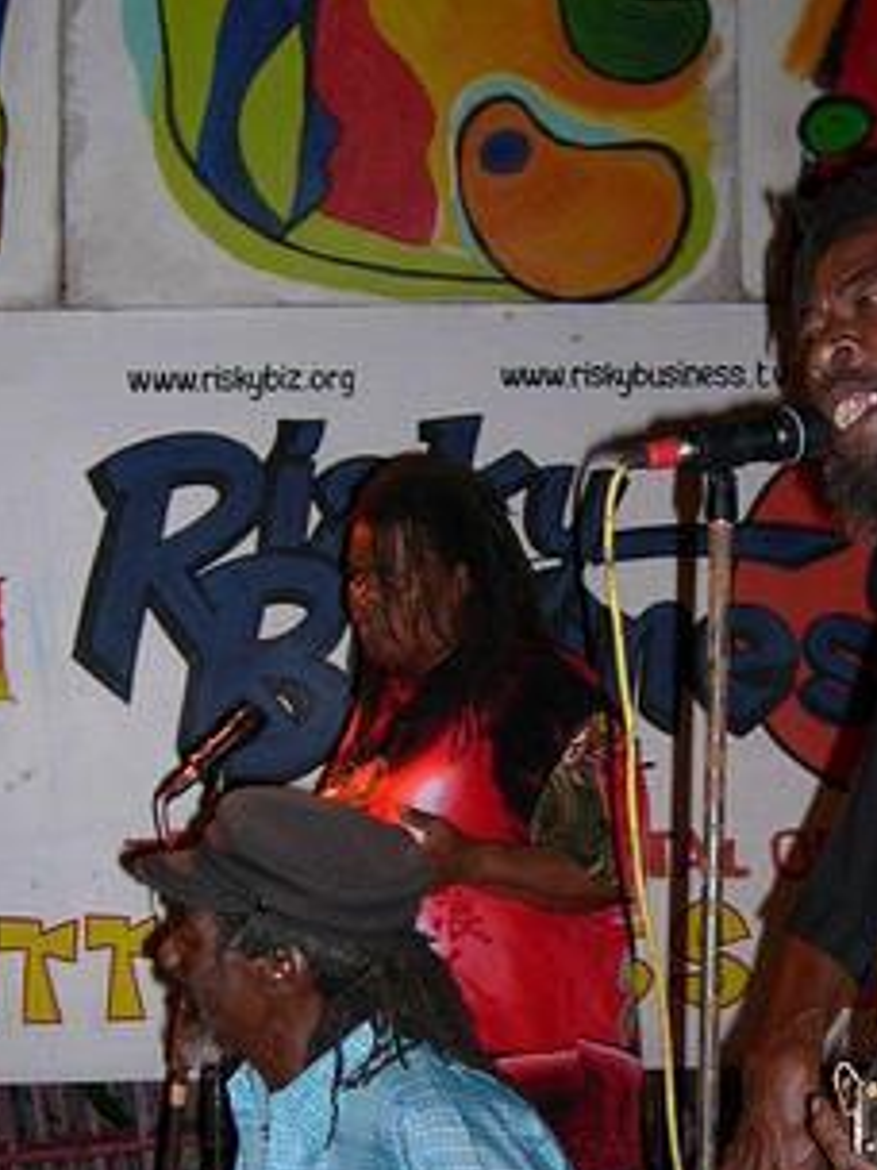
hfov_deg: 18.3
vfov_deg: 24.2
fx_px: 2702
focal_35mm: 80
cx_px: 646
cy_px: 854
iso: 192
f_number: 2.8
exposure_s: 1/60
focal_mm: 8
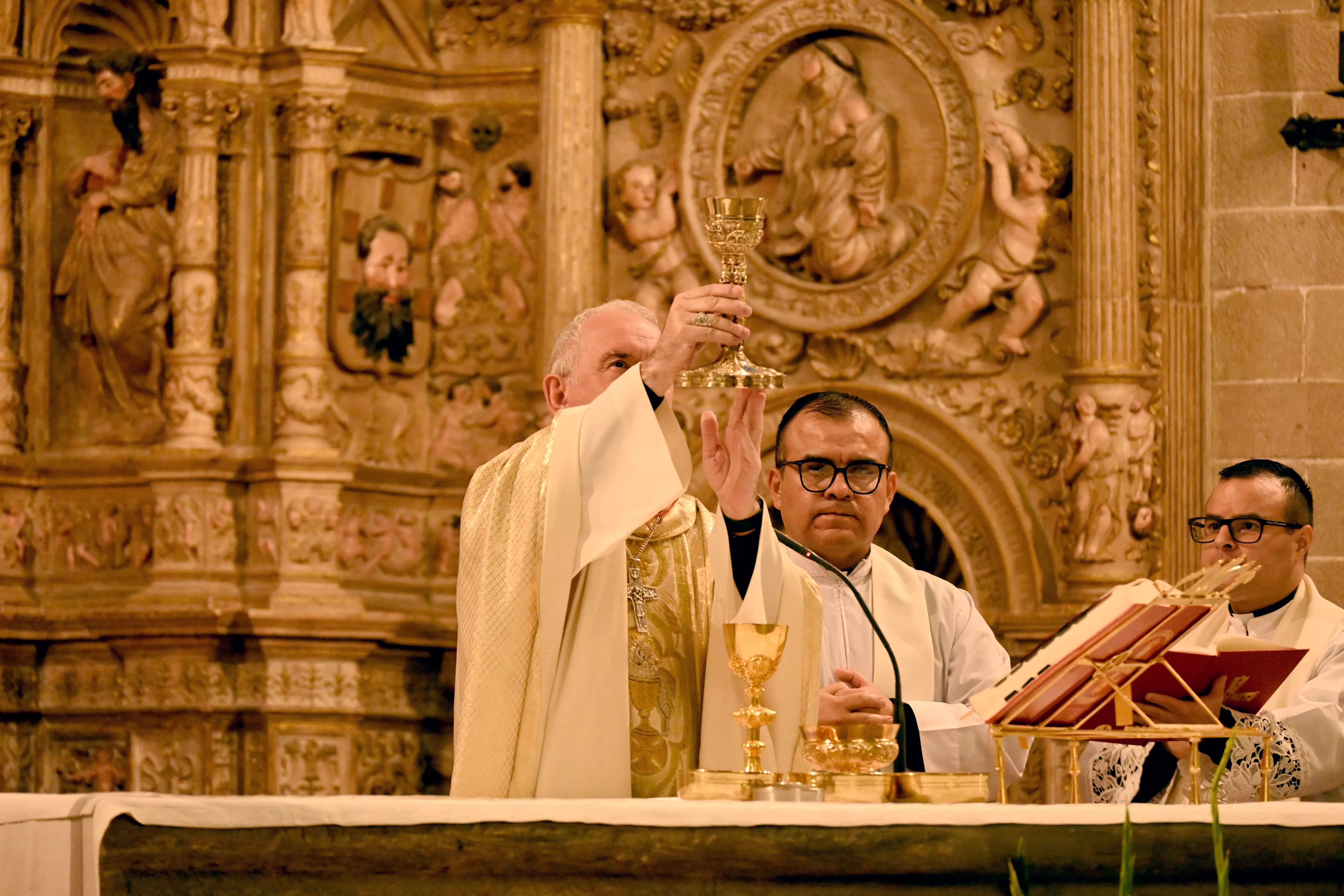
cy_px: 448
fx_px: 8399
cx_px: 672
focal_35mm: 225
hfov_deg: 9.1
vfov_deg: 6.1
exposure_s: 1/80
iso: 3200
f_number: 5.3
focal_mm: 150
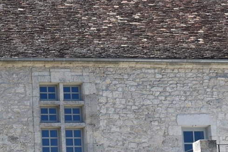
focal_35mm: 125
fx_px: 788
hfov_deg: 15.4
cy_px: 123
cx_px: -99
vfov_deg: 11.0
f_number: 11
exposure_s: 1/400
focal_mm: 27
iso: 400
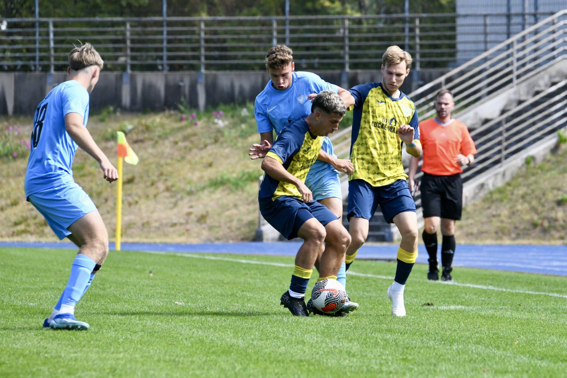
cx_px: 284
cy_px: 189
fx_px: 6299
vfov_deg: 3.4
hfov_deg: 5.2
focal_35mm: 400
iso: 2000
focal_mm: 400
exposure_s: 1/1600
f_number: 10
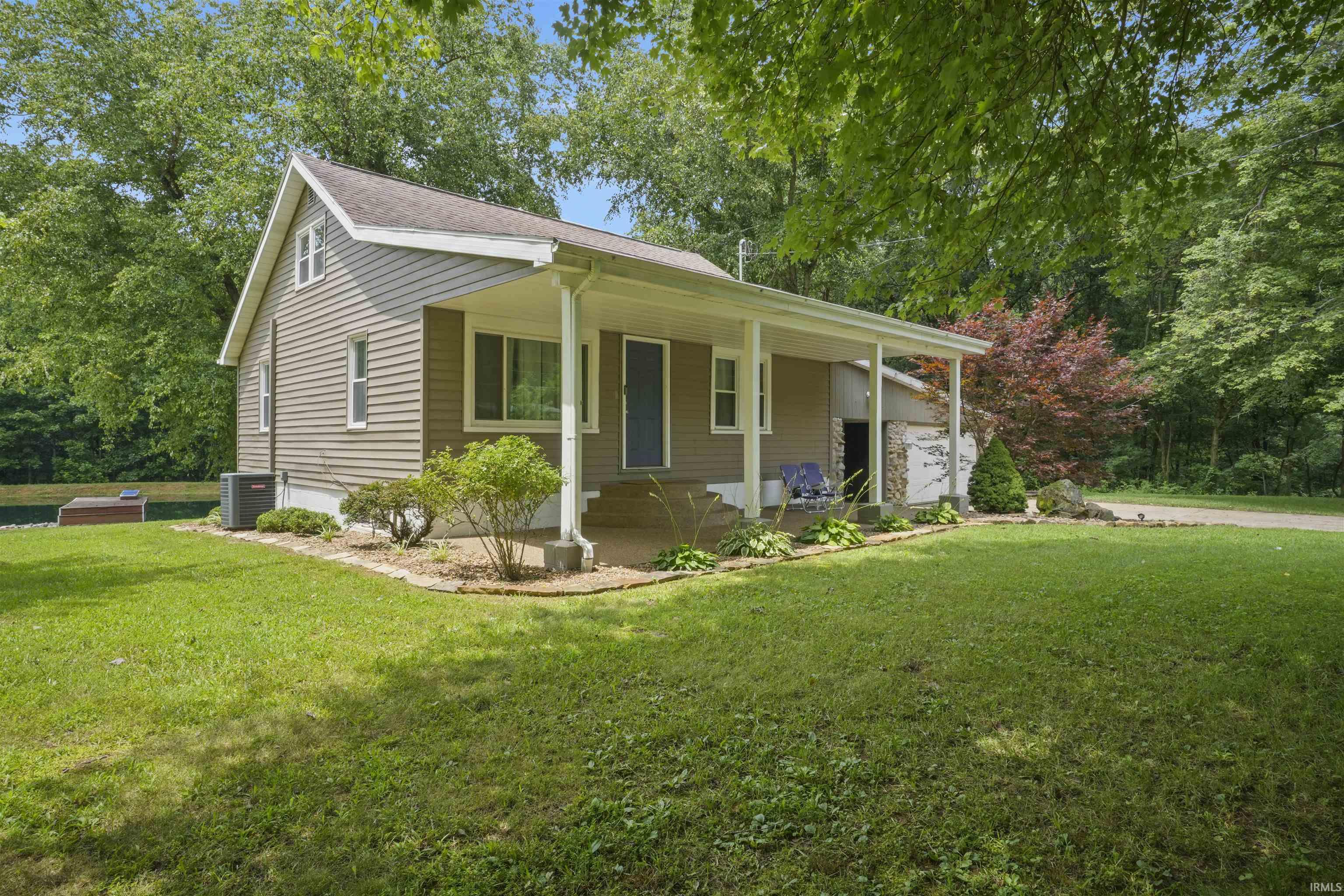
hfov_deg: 84.0
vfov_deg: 61.9
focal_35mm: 20
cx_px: 672
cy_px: 448
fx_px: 747
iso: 250
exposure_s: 1/40
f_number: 16
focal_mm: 20
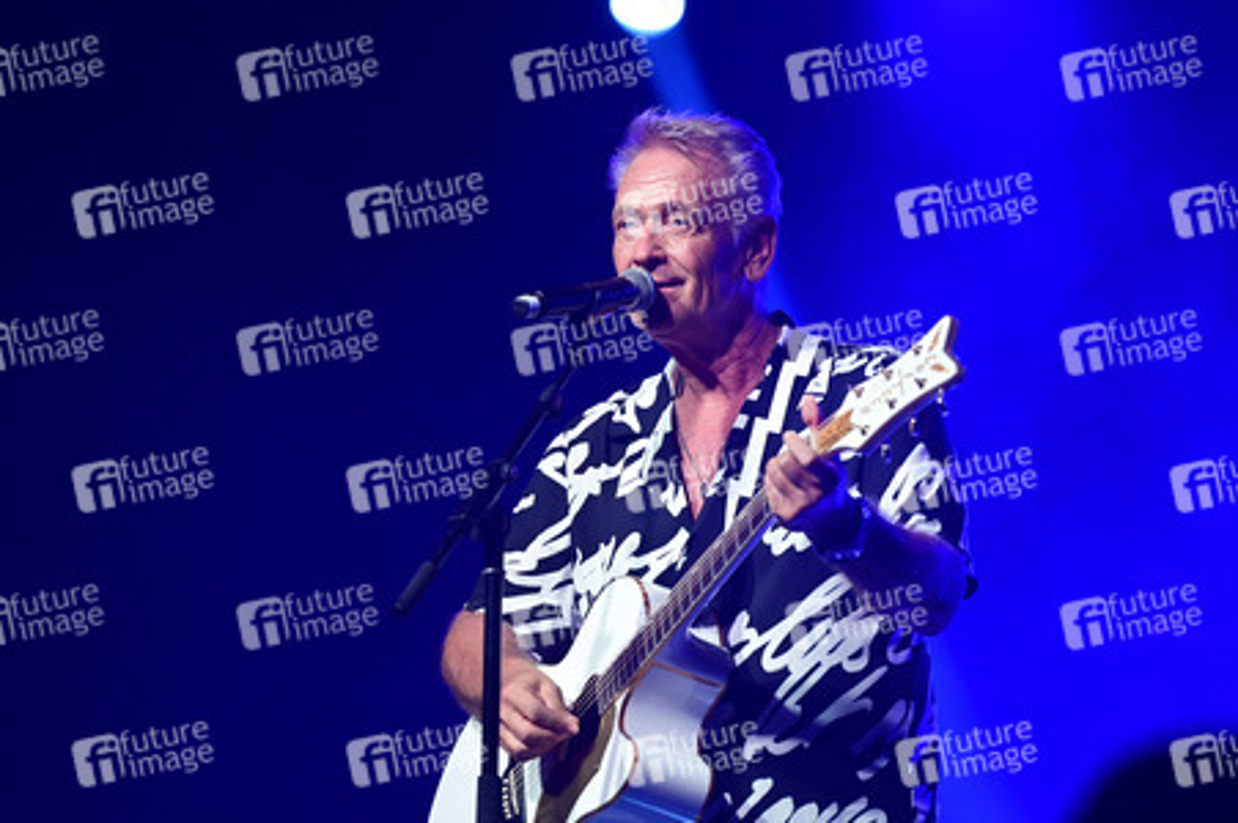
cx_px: 619
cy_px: 412
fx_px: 6873
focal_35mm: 200
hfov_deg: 10.3
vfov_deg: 6.9
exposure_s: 1/400
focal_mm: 200
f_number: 3.2
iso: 3200
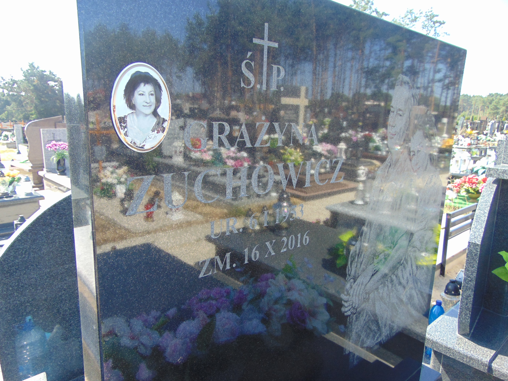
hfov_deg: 69.4
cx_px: 254
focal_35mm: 25
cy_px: 190
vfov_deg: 54.9
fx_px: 367
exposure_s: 1/200
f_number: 3
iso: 80
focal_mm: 4.5
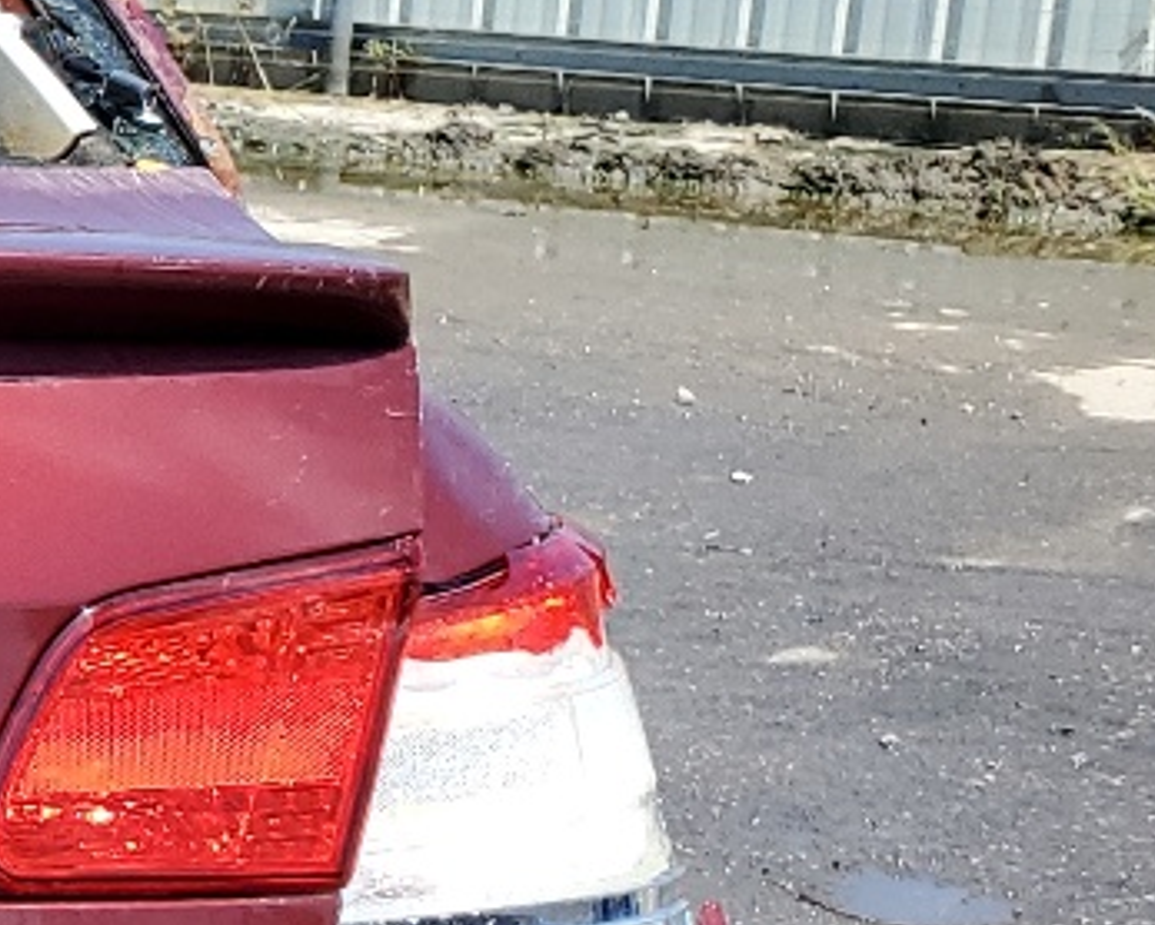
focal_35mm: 117
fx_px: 4002
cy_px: 832
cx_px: -1248
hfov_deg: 13.7
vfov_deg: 13.1
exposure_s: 1/2000
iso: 50
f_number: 1.5
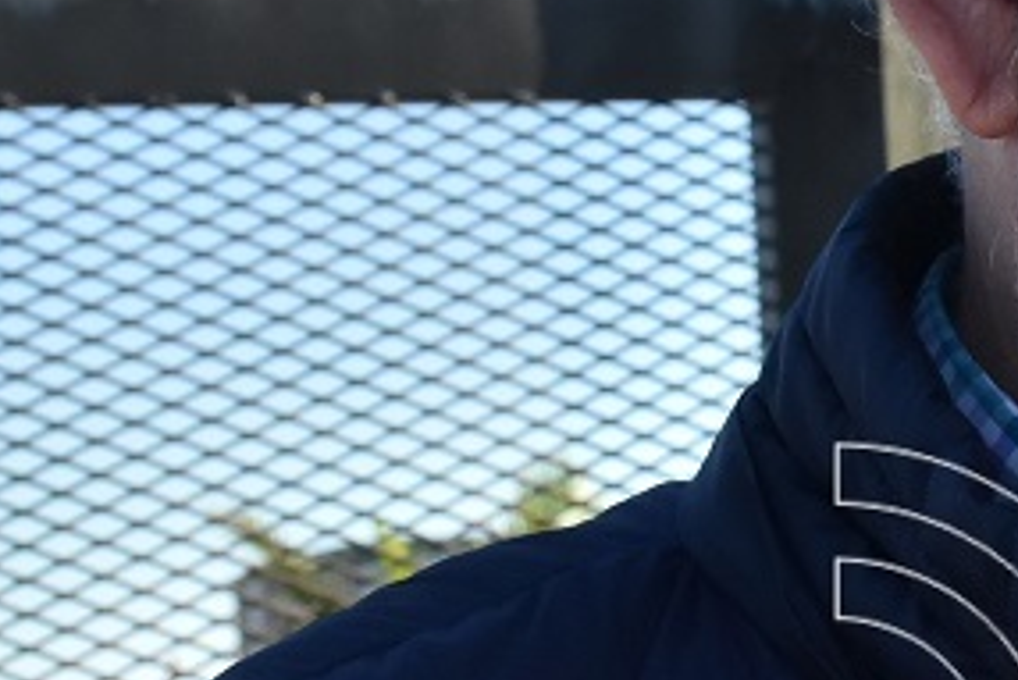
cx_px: 1221
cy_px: 139
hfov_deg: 11.4
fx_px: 5007
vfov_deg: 7.8
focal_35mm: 177
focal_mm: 30
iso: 800
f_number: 13
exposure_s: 1/640
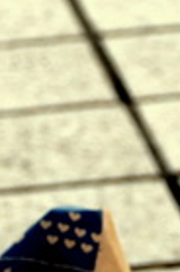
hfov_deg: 2.5
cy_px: -39
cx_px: -311
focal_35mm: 553
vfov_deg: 3.7
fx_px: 4168
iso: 100
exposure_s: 1/100
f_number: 9
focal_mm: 50
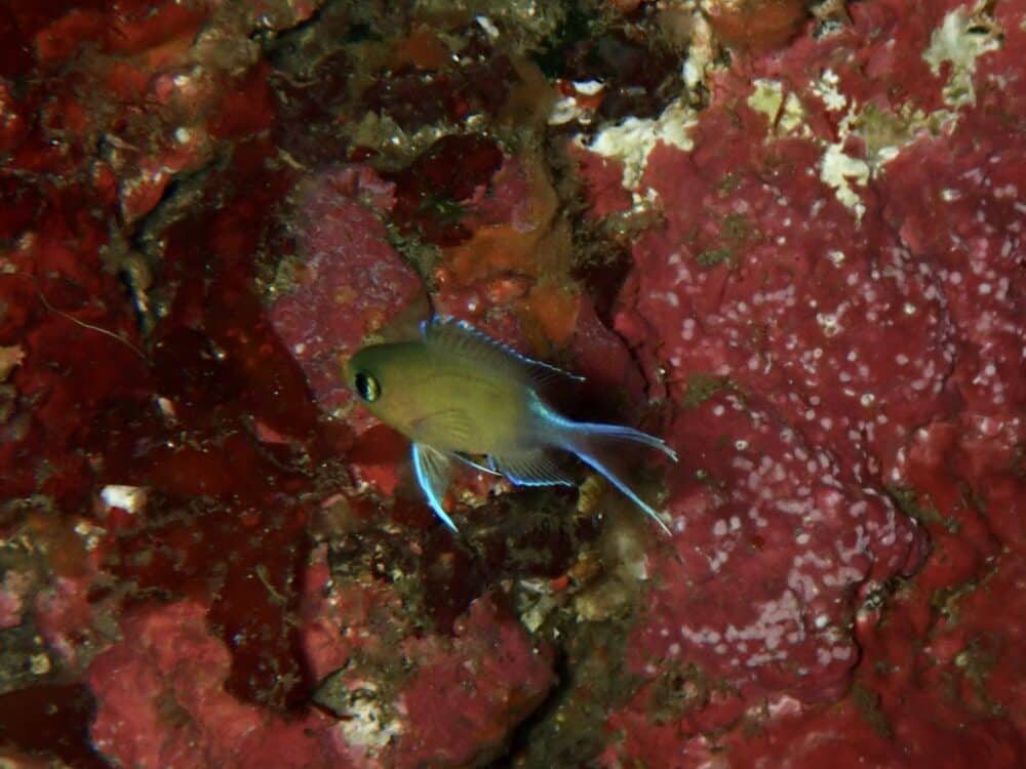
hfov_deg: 19.6
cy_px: 384
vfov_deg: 14.8
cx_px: 513
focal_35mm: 100
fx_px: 2964
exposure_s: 1/200
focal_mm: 18
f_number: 6.3
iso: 400
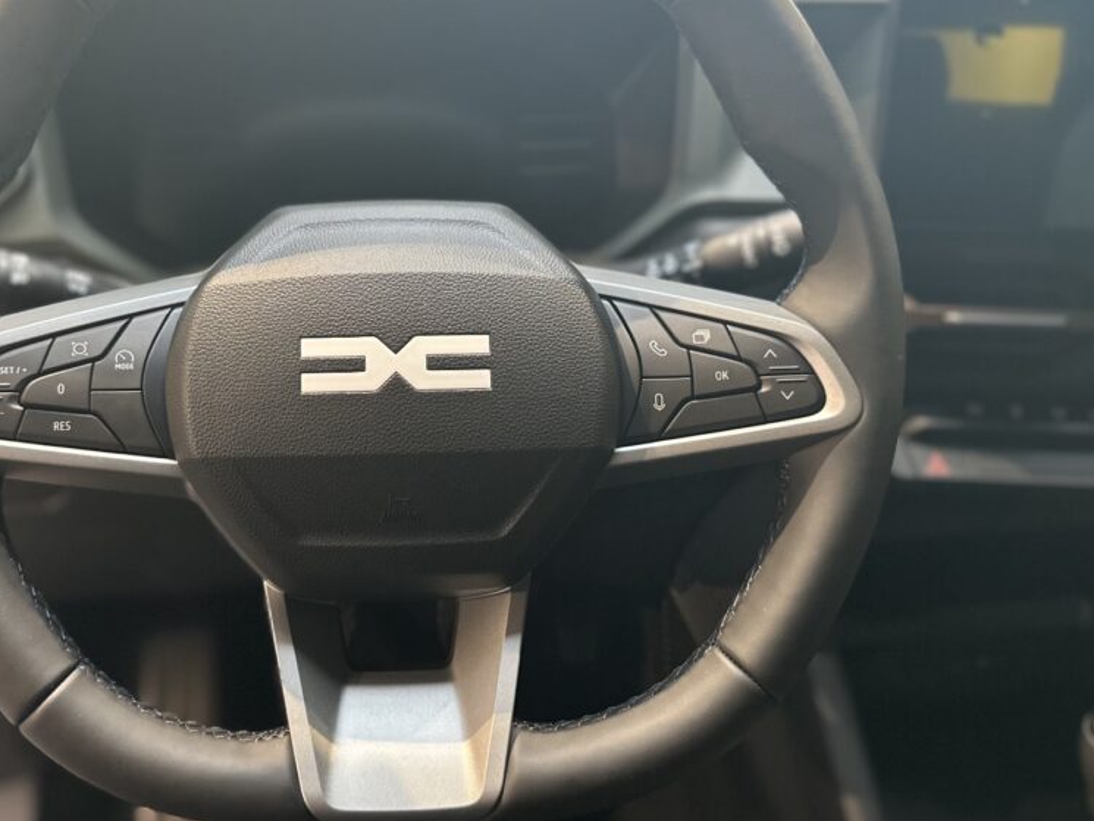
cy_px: 352
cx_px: 421
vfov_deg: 42.9
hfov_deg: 54.8
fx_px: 1043
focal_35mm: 33
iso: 400
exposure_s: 1/60
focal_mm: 6.86
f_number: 1.78
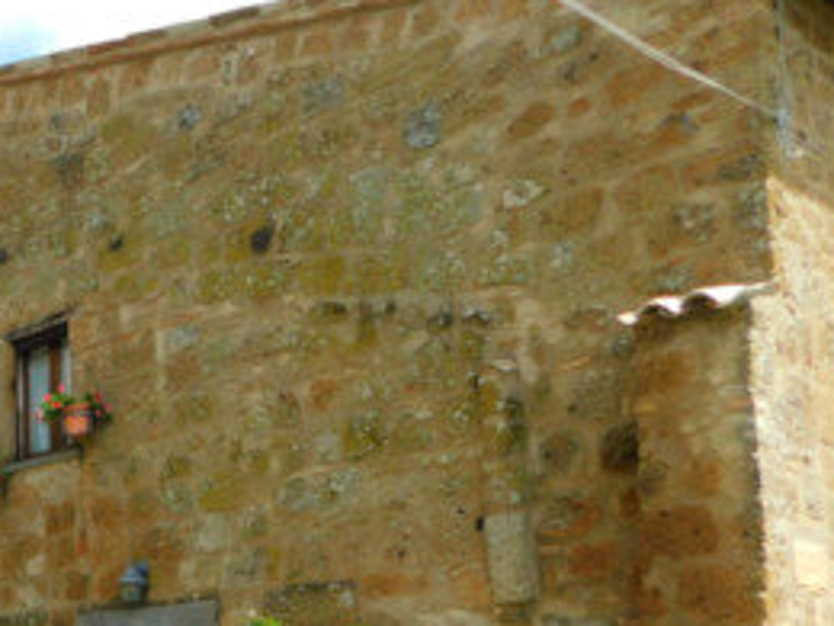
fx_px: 1277
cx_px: -112
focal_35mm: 53
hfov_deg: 31.5
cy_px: 607
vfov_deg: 26.3
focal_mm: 4
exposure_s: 1/800
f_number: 3
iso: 125
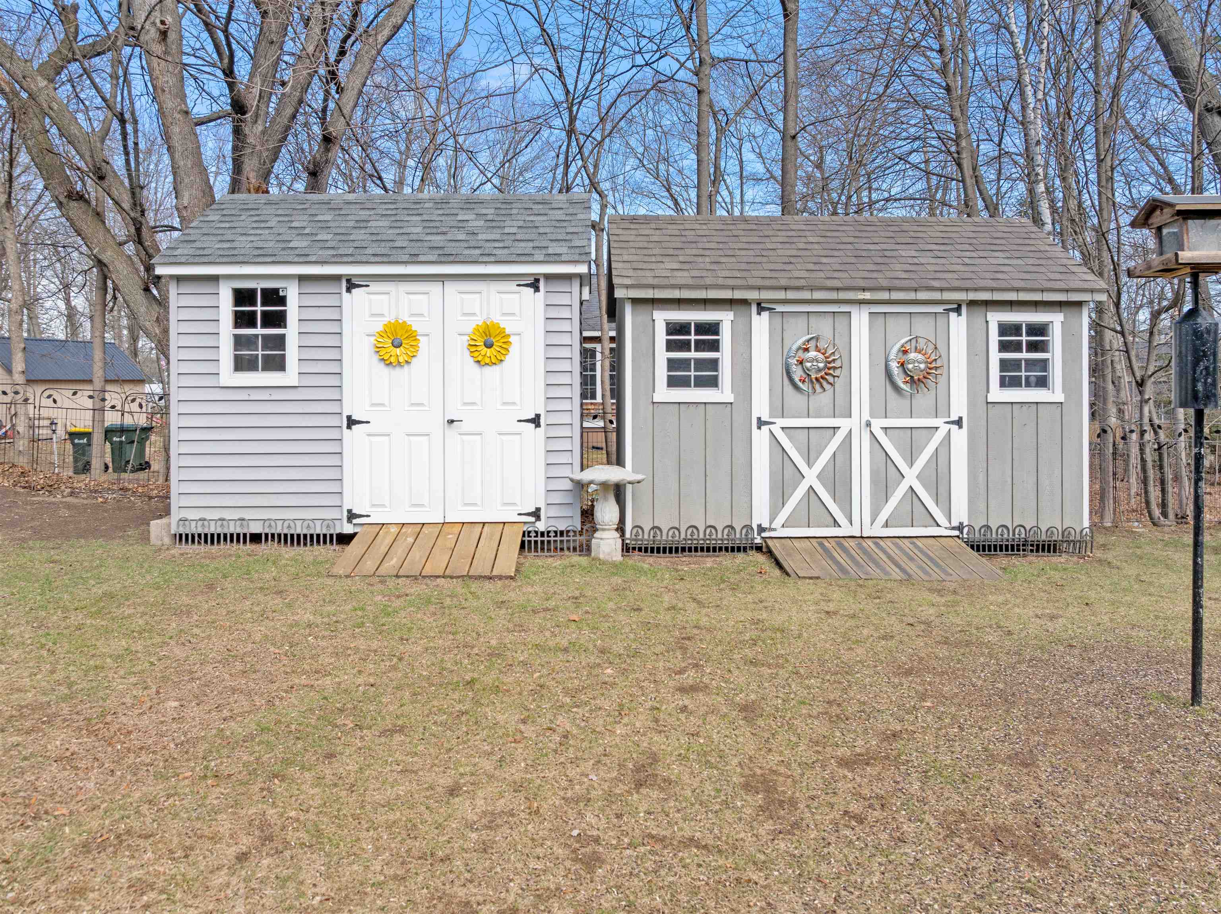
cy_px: 457
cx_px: 610
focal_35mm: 24
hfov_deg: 71.6
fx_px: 846
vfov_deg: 56.8
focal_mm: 12.29
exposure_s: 1/1000
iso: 120
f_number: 2.8
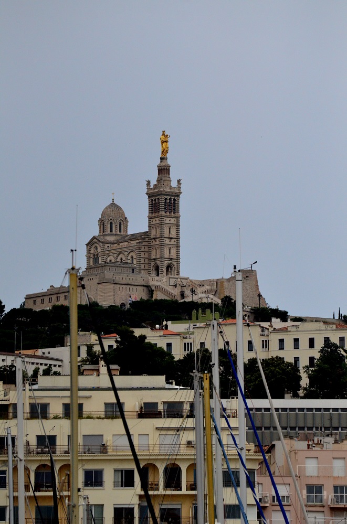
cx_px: 174
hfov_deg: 5.5
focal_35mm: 248
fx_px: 3597
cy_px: 262
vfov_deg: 8.3
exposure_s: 1/8000
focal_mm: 165
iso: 1600
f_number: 5
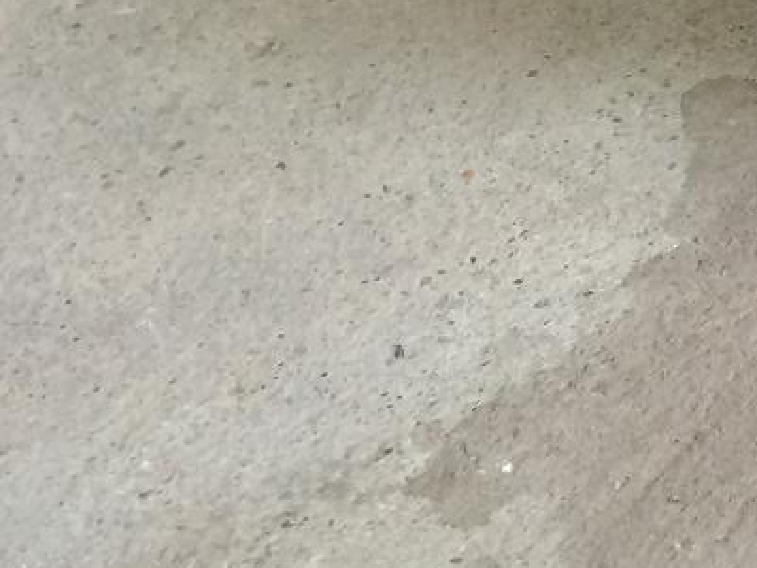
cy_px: -125
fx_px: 2669
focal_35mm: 122
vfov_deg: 11.9
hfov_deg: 14.0
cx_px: 1450
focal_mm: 4.12
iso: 125
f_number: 2.2
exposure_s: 1/33
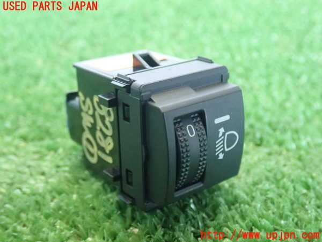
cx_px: 161
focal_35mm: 49
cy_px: 121
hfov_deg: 38.9
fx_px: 456
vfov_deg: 29.7
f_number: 3.2
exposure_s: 1/50
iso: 1250
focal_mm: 8.99
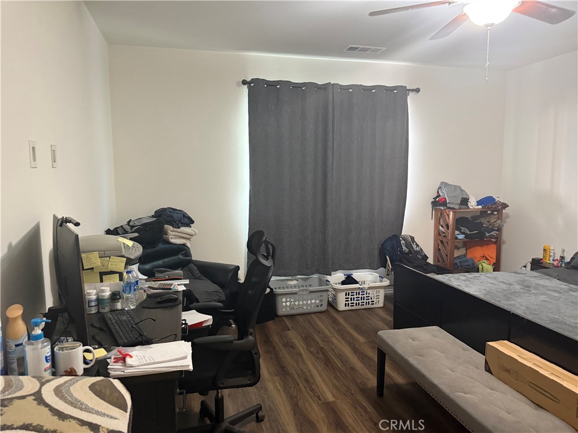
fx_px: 401
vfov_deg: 56.8
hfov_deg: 71.6
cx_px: 289
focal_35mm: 24
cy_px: 216
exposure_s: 1/60
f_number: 1.78
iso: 640
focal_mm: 6.76
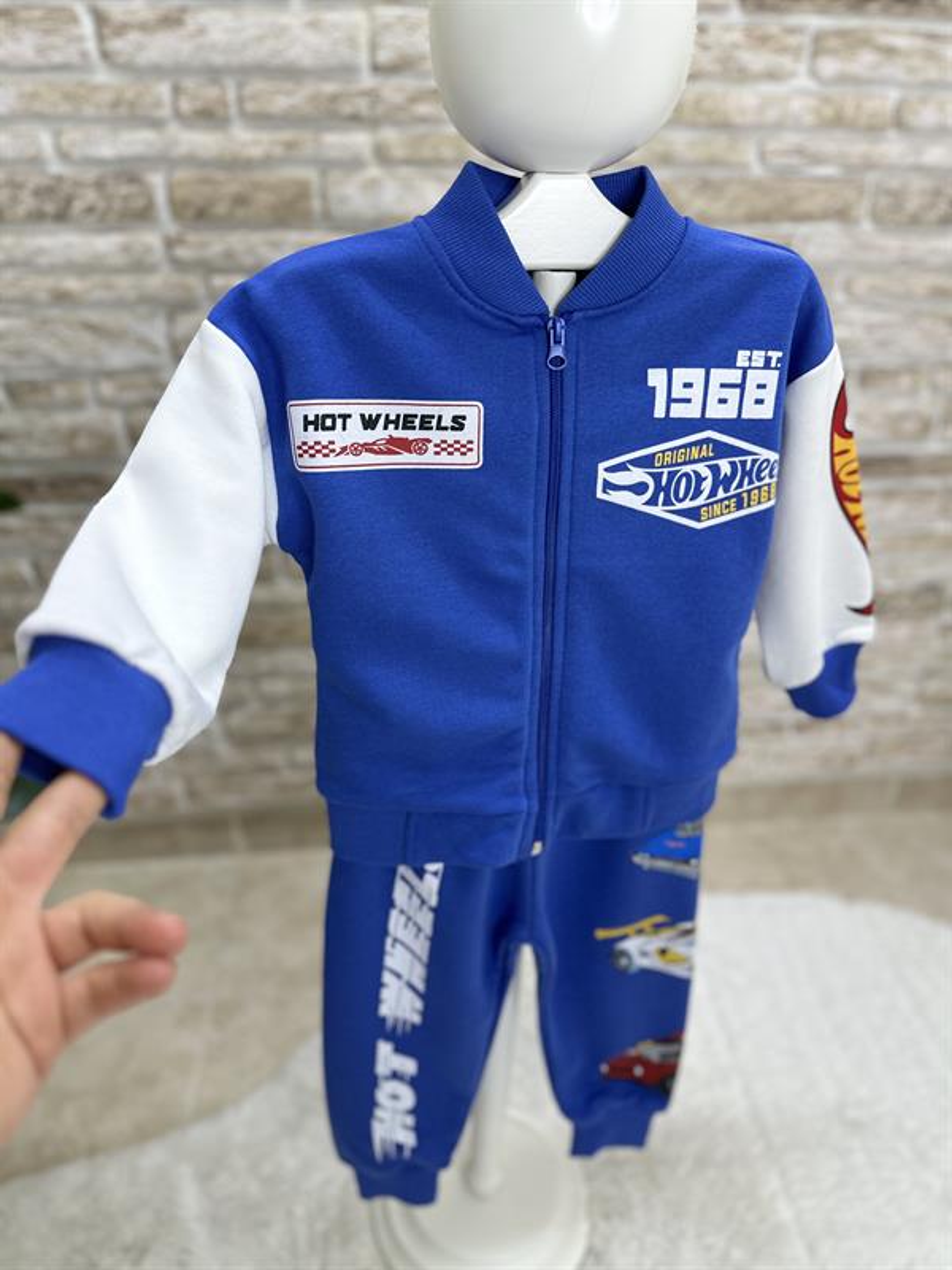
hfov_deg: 56.8
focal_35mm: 24
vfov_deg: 71.6
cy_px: 635
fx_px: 880
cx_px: 476
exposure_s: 1/100
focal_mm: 6.86
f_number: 1.78
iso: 80
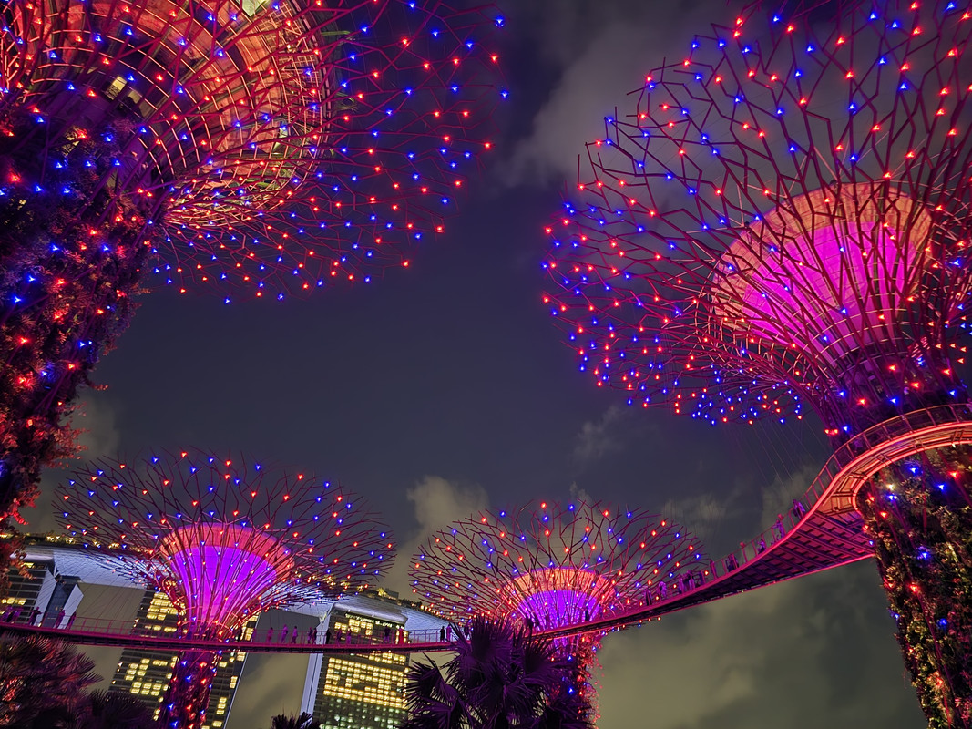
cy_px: 364
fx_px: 646
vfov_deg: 58.9
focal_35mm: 23
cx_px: 486
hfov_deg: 73.9
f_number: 1.7
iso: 2500
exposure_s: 1/24
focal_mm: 6.3
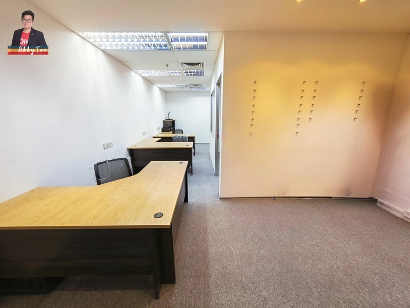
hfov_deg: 110.5
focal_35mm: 12
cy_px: 154
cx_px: 205
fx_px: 142
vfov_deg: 94.5
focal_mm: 1.82
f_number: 2
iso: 160
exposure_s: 1/33
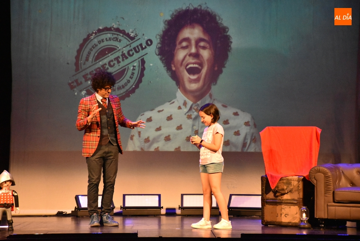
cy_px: 120
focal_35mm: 128
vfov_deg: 10.8
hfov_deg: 16.1
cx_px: 180
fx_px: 1276
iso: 7200
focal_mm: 85
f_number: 5.3
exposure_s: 1/125
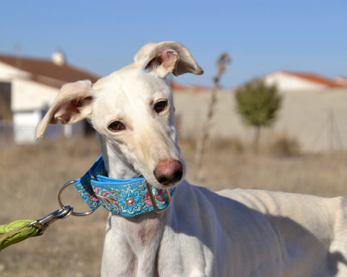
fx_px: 1484
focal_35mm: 145
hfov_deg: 13.3
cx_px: 168
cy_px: 138
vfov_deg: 10.7
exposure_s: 1/320
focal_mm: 85
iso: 100
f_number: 9
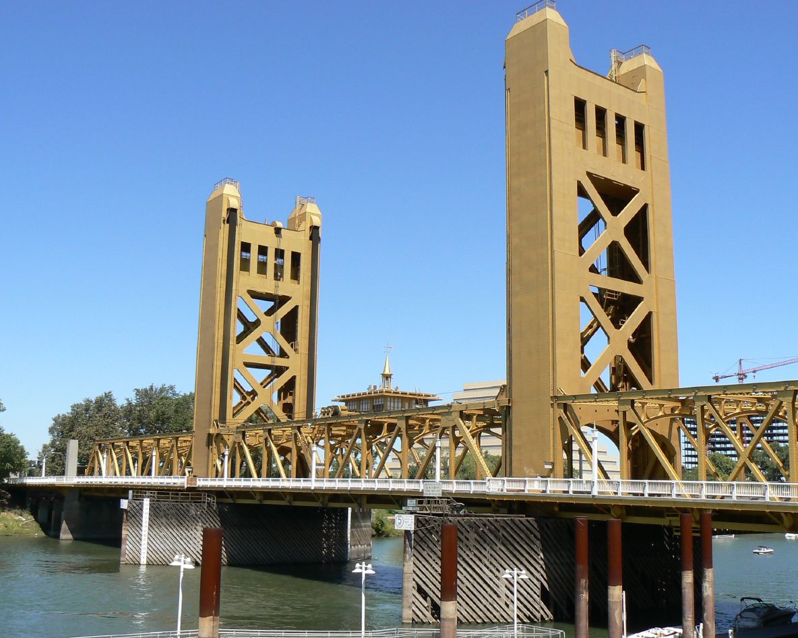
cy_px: 317
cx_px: 421
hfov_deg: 47.9
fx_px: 897
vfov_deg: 39.2
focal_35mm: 38
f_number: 5.6
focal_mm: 6
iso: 100
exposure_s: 1/500
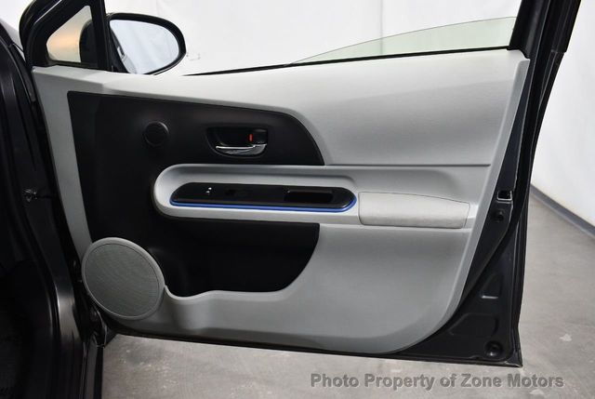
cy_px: 200
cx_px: 298
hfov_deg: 53.1
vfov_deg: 37.0
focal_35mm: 36
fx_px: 596
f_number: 3.5
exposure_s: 1/125
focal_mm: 18
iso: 1400
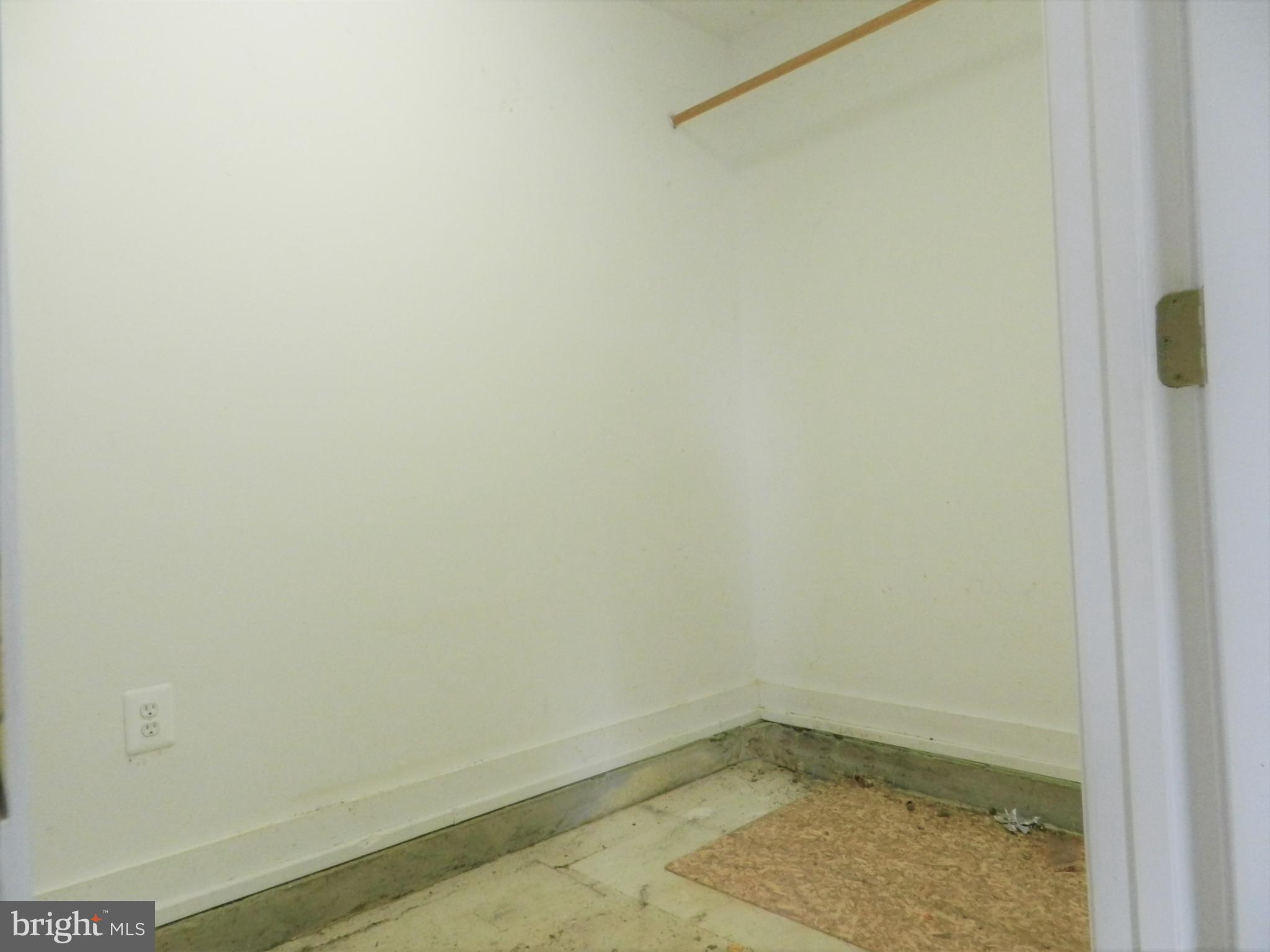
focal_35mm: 23
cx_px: 635
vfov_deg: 58.9
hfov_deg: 73.9
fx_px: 844
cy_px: 476
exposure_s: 1/6
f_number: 3.4
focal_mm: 4
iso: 200
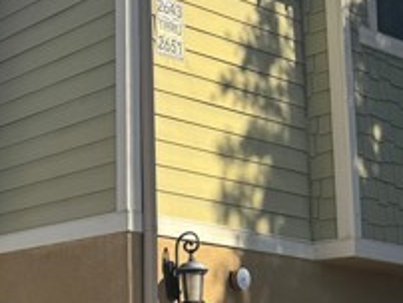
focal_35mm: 76
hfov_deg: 22.1
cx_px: -168
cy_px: 261
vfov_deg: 19.1
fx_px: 886
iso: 80
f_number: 1.78
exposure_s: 1/3096
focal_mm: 6.76
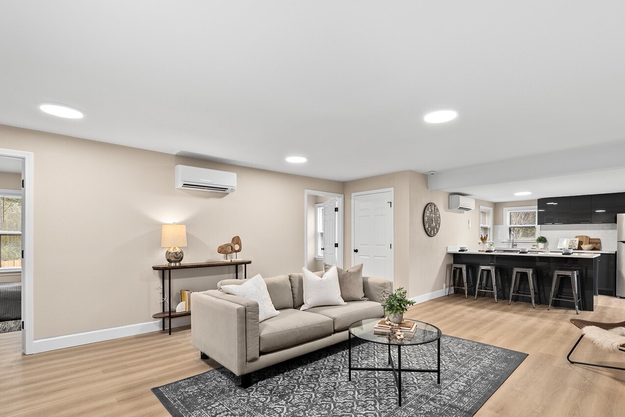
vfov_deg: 73.0
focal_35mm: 16
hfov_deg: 96.6
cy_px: 249
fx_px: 278
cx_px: 334
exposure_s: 1/5
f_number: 7.1
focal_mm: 12
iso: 1000
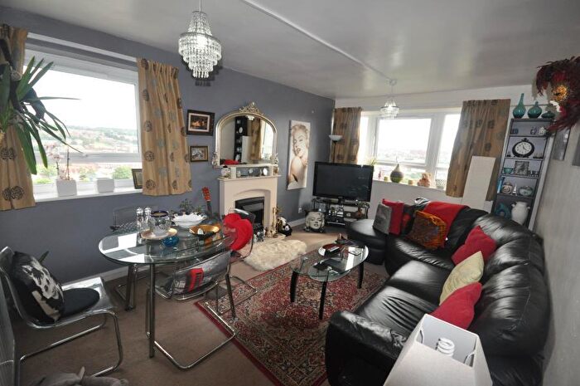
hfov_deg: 100.5
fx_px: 241
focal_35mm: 15
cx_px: 290
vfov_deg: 77.2
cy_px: 193
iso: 1250
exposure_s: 1/200
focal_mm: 10
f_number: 7.1
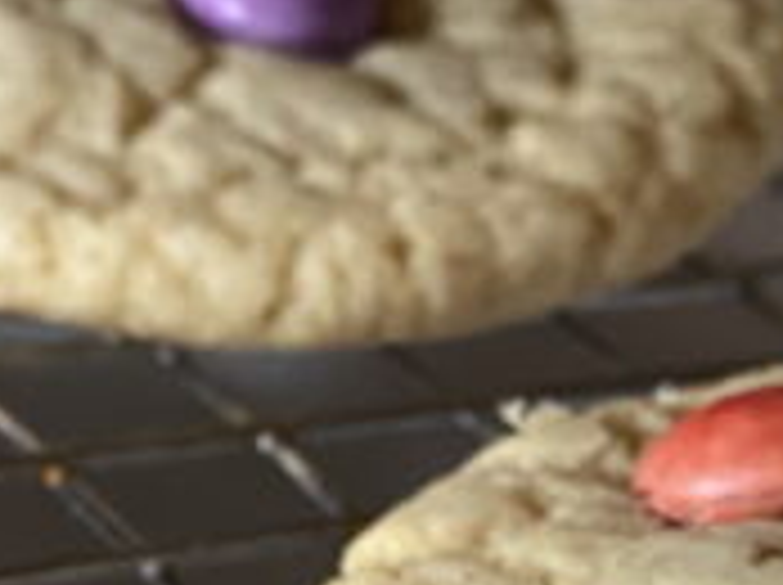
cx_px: -104
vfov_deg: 6.3
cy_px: 1071
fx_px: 5195
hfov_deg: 8.5
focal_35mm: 230
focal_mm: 6
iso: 250
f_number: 2
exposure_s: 1/40
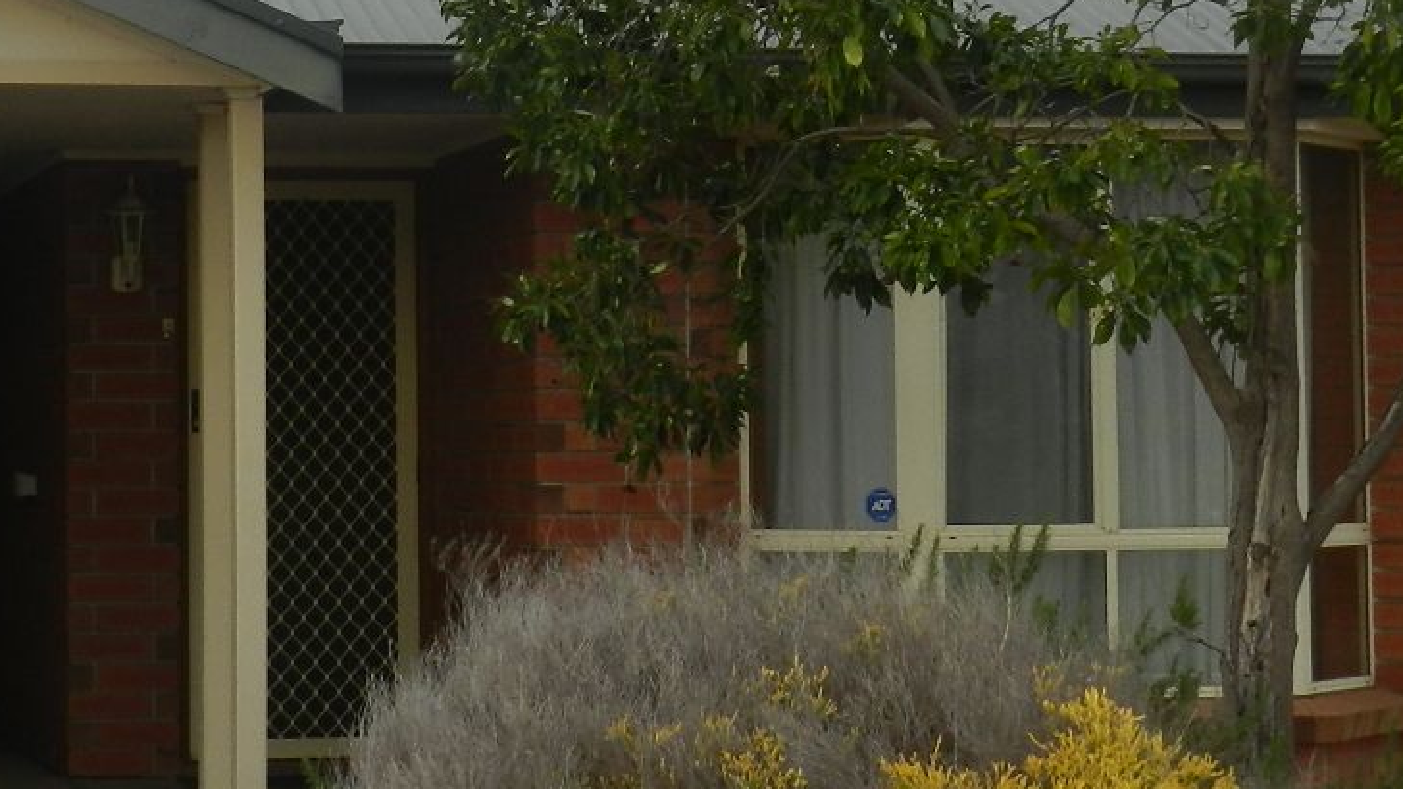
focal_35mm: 110
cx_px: 377
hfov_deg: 19.3
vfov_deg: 11.0
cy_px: 158
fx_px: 4092
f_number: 4.2
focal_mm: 8.1
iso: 160
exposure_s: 1/100
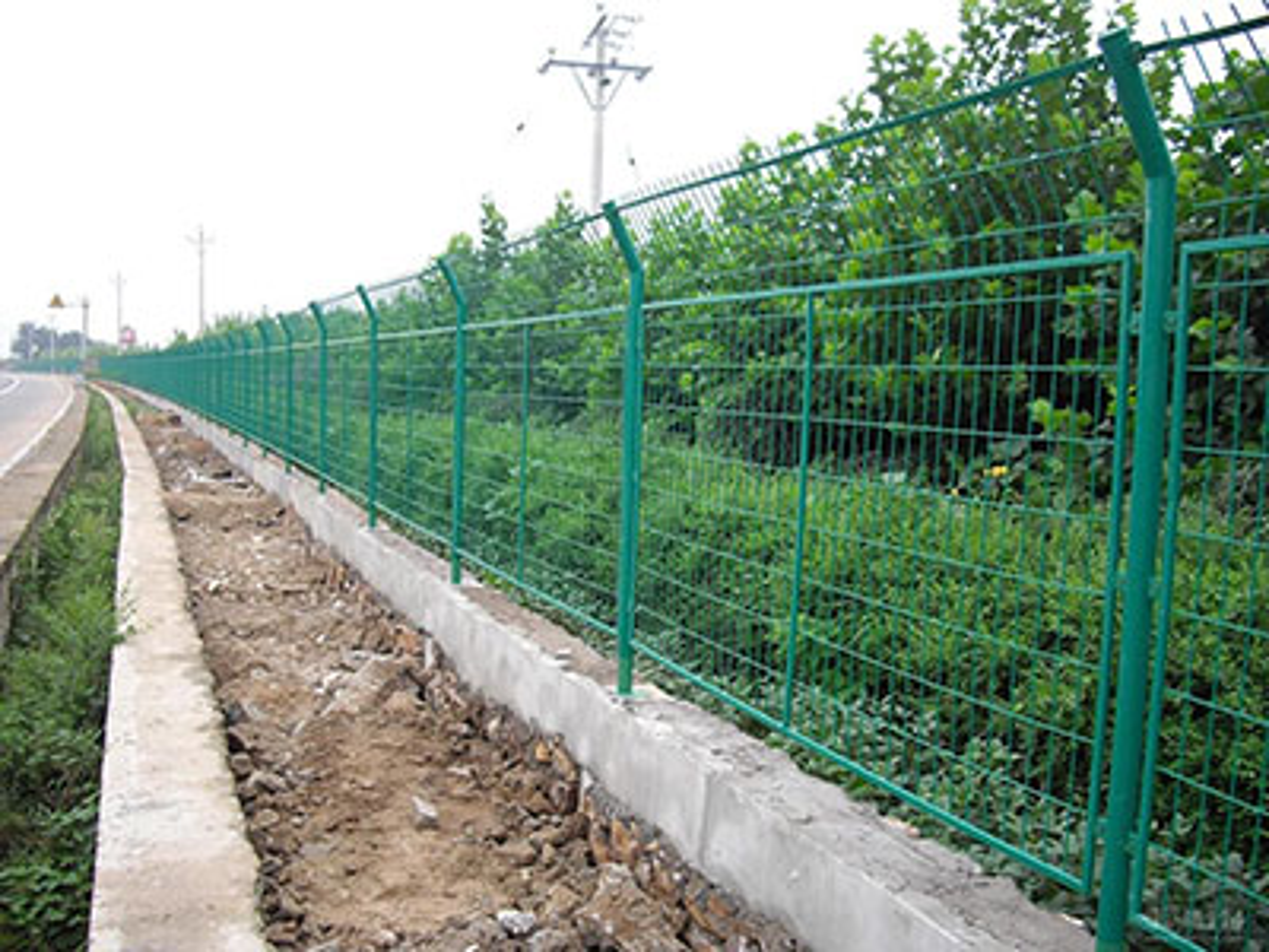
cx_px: 634
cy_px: 476
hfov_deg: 49.0
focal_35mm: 38
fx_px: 1393
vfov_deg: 37.7
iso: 64
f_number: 2.8
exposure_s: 1/250
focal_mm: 7.9
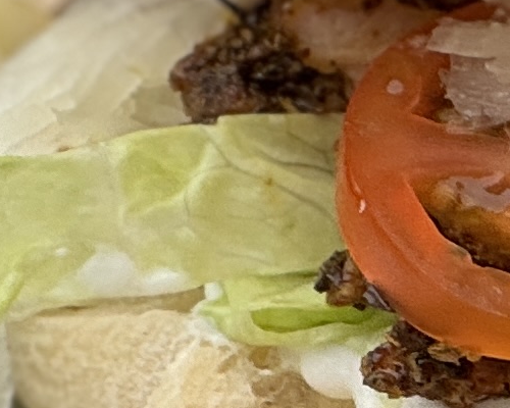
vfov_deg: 2.5
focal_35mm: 606
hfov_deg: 3.1
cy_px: 701
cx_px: 1538
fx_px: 9147
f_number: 2.8
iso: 25
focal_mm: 9
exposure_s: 1/127
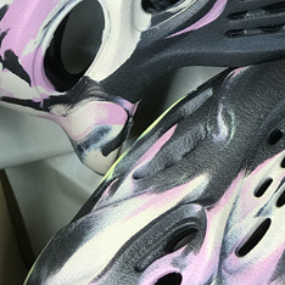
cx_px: 335
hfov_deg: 10.8
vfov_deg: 10.9
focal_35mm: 159
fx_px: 1481
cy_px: 49
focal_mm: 6.6
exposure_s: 1/100
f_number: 2.8
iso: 25
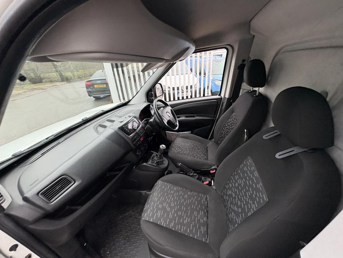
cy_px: 129
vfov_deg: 85.7
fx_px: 139
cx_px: 172
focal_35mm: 14
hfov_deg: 102.1
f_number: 2.2
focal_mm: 2.22
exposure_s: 1/99
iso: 200
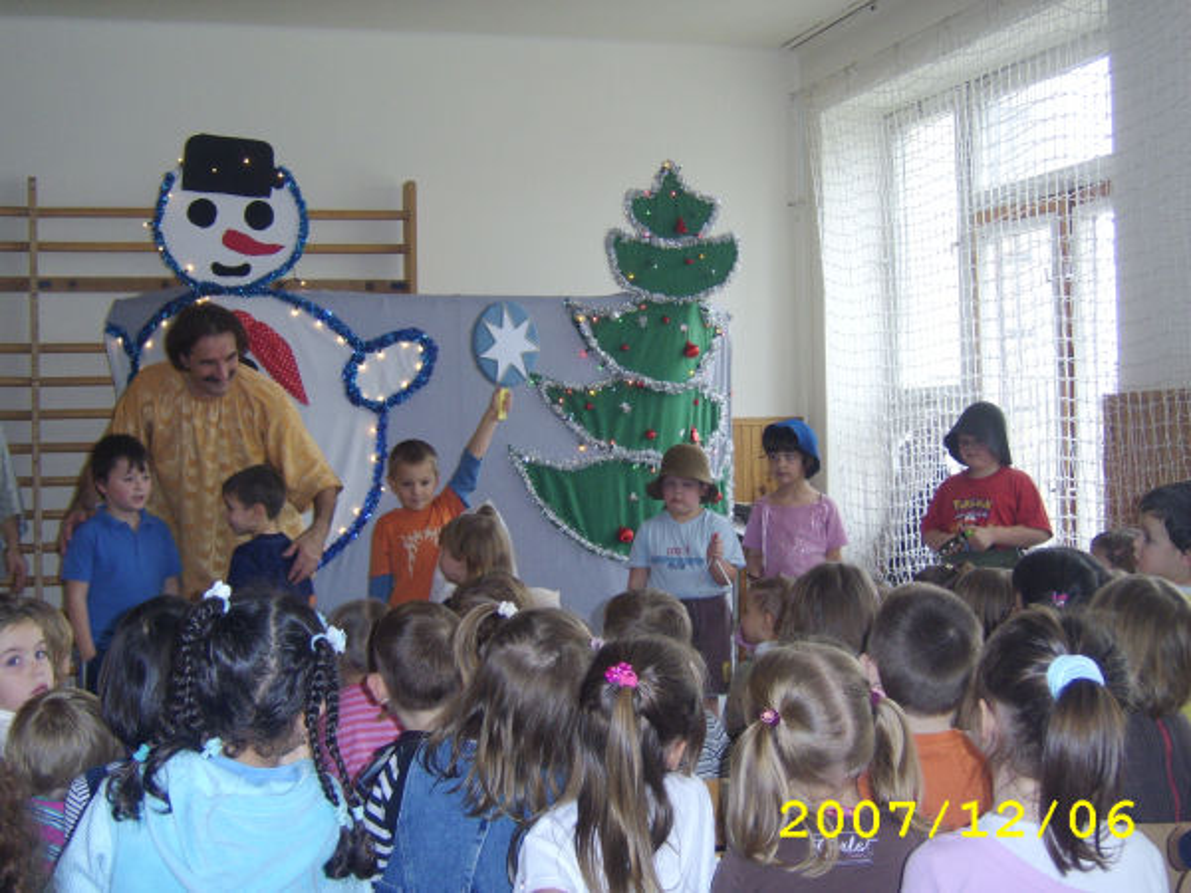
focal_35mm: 46
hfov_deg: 41.2
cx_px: 596
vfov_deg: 31.5
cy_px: 446
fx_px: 1583
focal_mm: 11.93
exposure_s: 1/60
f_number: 3.5
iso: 200
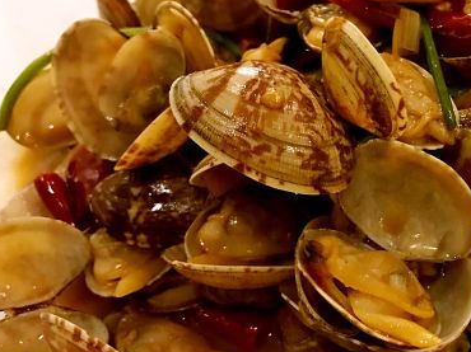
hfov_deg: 34.7
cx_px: 397
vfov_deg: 27.5
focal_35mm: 53
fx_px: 721
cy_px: 168
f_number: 1.8
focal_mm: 3.99
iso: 100
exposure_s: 1/13
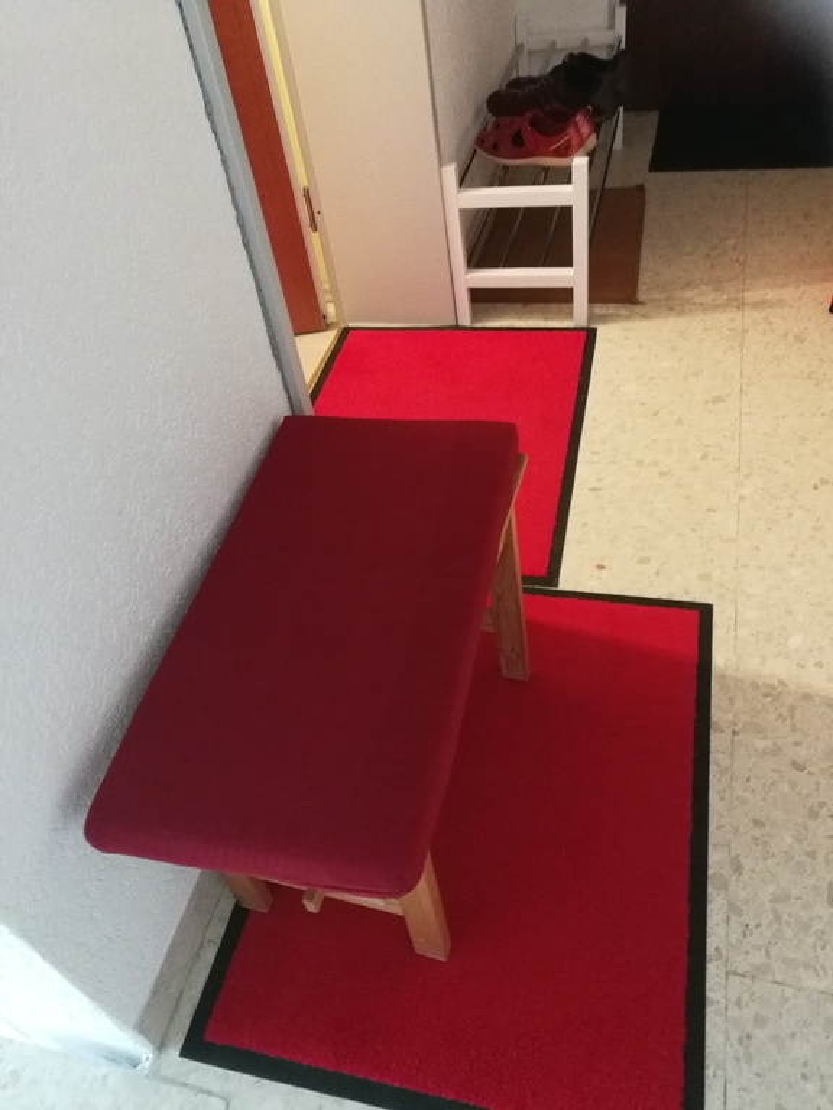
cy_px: 555
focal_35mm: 27
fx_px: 866
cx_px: 416
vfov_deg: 65.3
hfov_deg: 51.4
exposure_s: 1/16.7
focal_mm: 3.95
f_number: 1.8
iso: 800
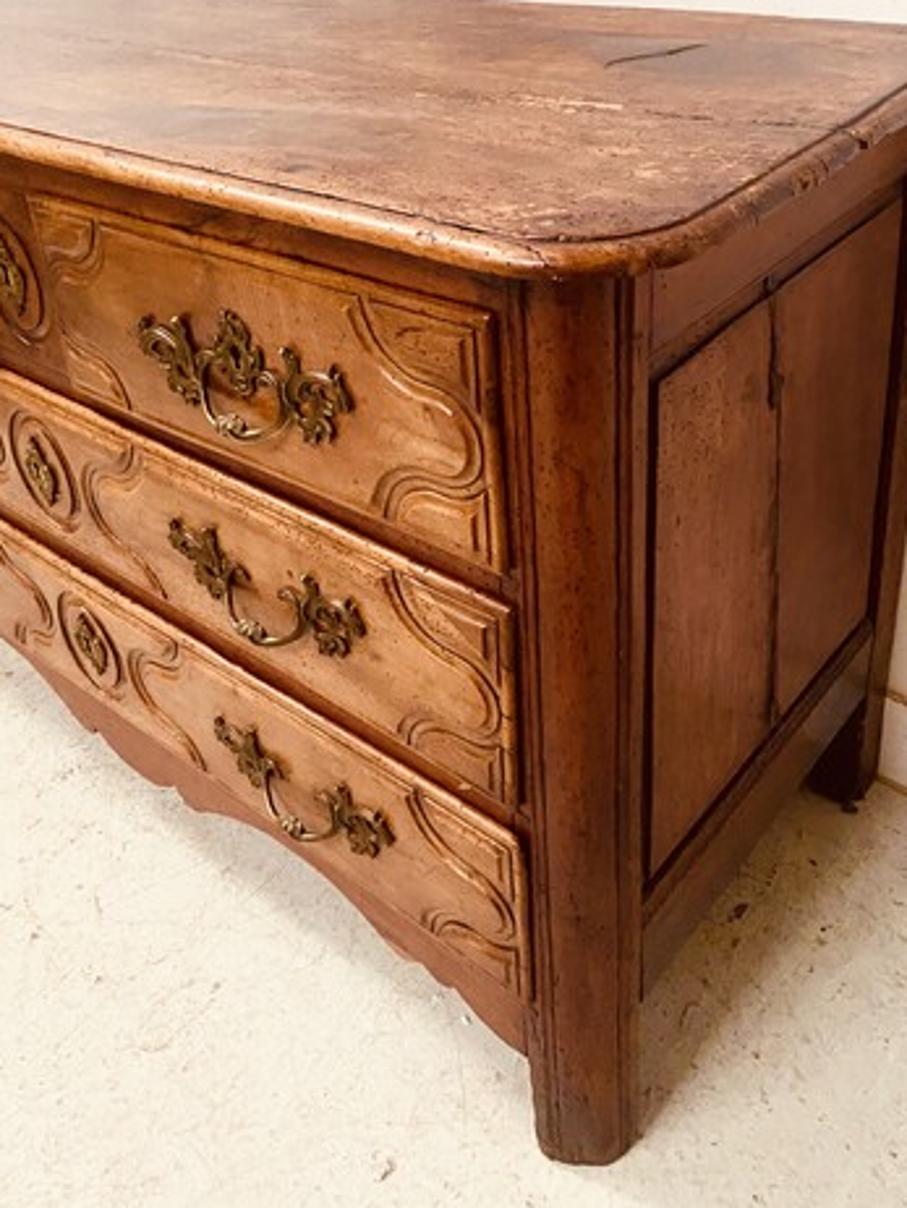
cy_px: 588
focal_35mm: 27
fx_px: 942
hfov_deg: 51.4
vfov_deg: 65.3
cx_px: 468
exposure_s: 1/30
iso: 640
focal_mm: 4.25
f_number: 1.8
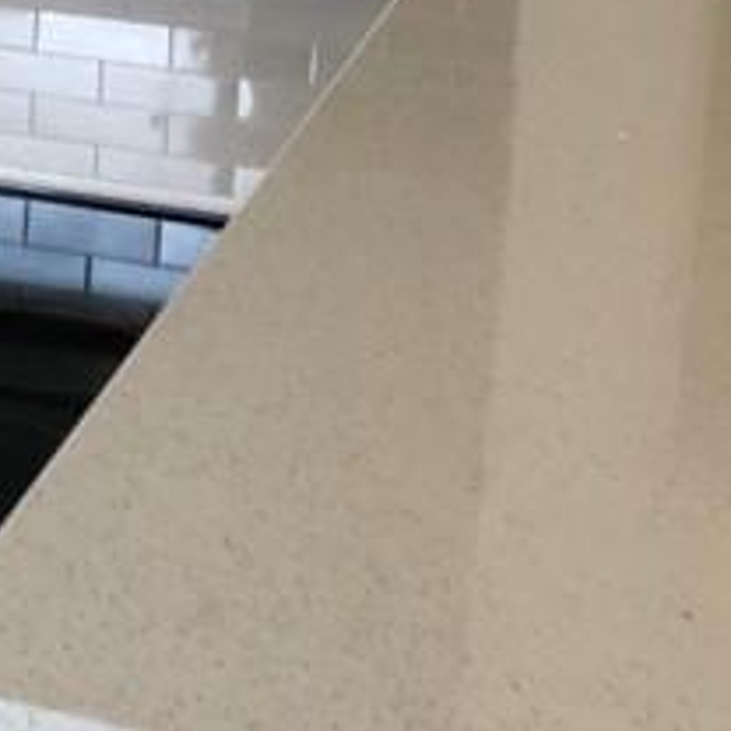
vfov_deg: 13.8
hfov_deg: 12.5
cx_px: -759
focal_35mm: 122
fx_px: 2915
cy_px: -165
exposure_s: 1/17
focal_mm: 3.99
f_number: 1.8
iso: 40
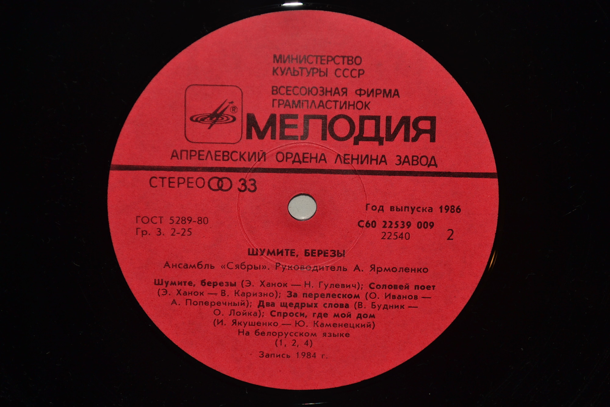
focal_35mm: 82
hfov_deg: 24.6
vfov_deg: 16.6
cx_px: 305
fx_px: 1398
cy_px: 204
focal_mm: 55
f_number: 5.6
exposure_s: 1/200
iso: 100
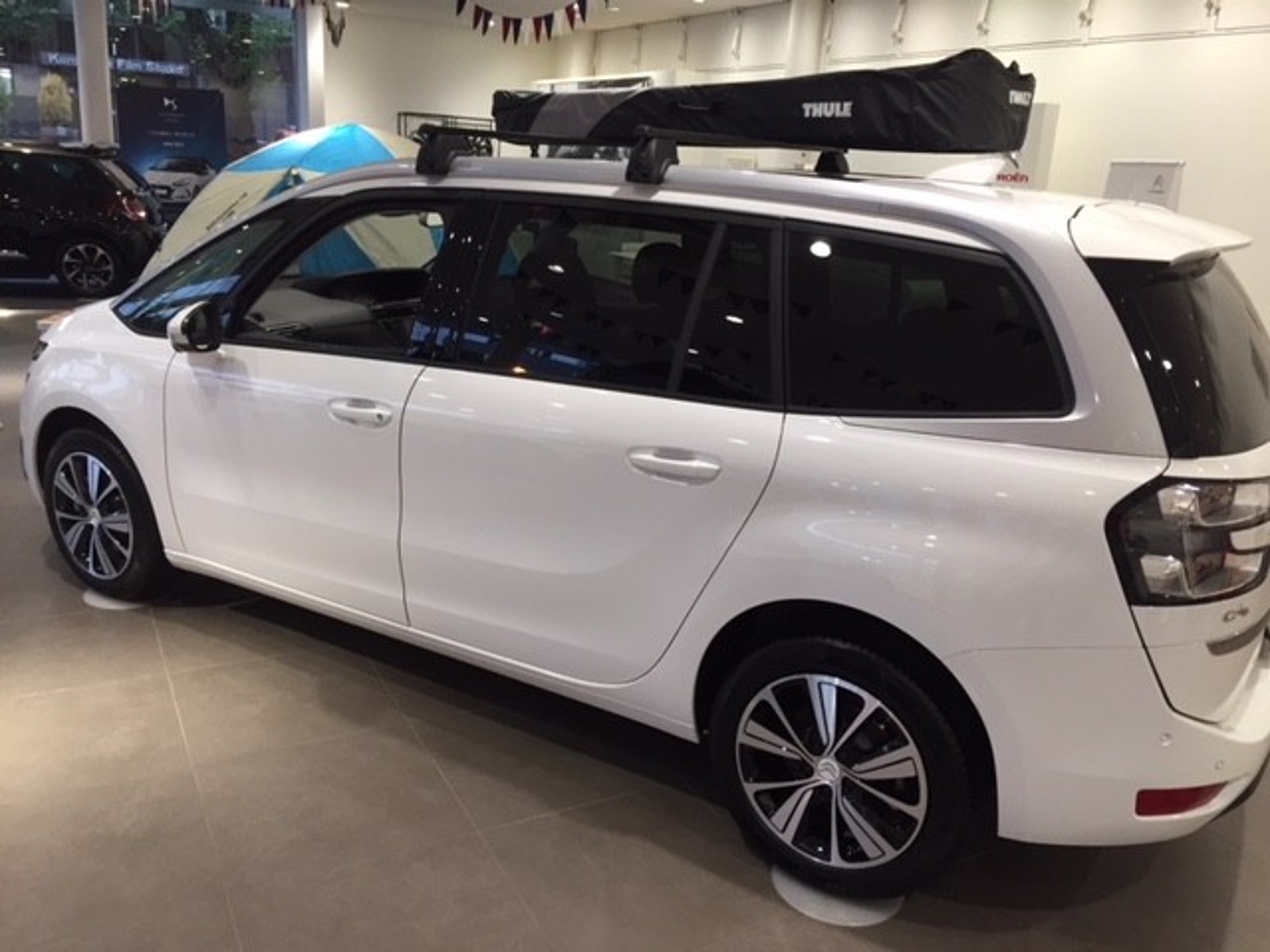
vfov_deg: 48.2
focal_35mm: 29
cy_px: 476
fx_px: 1064
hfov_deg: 61.7
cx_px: 635
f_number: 2.2
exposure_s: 1/30
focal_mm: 4.15
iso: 50
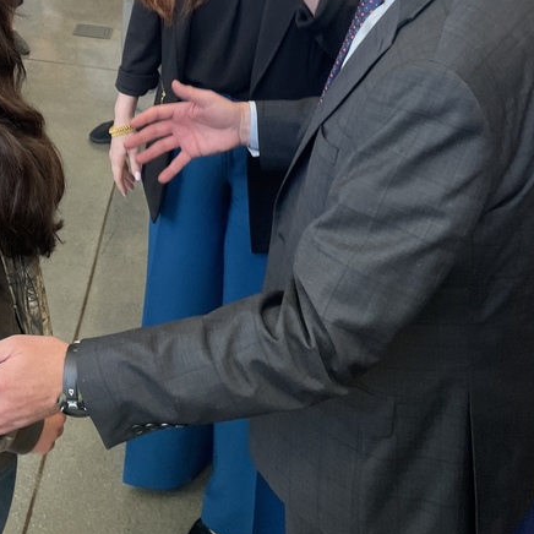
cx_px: 93
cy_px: 20
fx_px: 942
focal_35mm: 54
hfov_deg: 30.7
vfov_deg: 29.8
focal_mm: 4.2
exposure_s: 1/120
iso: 100
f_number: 1.6
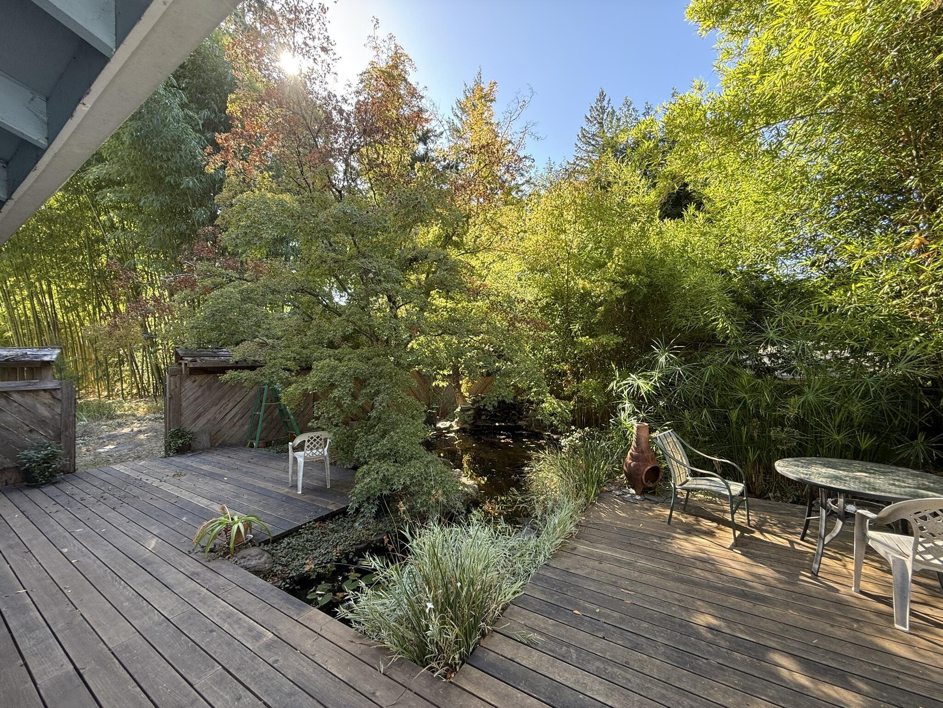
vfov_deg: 85.7
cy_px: 354
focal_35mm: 14
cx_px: 472
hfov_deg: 102.1
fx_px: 381
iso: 64
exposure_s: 1/99
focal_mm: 2.22
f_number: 2.2
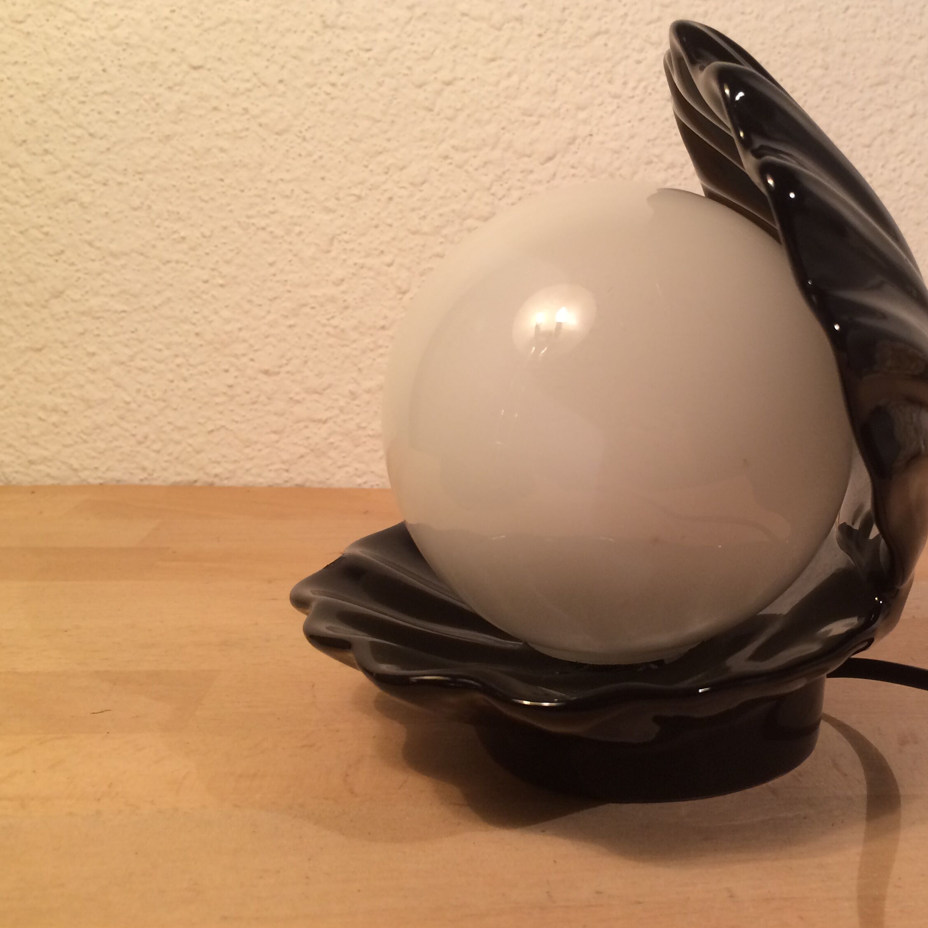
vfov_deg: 44.9
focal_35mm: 37
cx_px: 651
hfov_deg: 44.0
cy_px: 449
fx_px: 1122
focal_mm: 4.15
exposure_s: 1/33
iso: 64
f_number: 2.2
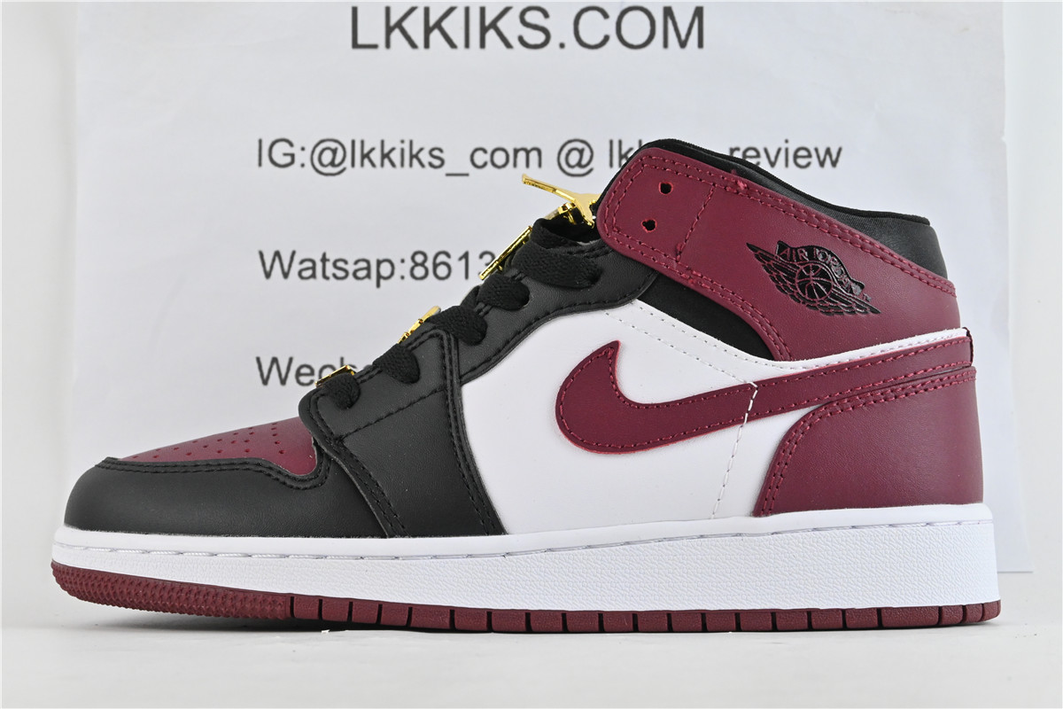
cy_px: 354
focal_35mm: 70
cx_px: 532
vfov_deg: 19.3
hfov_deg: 28.6
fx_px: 2082
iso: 1600
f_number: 11
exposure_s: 1/100
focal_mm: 47
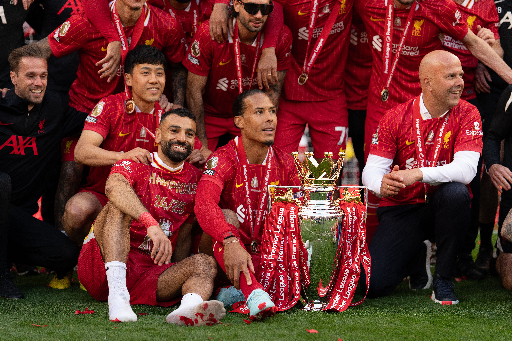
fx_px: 1209
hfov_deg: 23.9
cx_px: 256
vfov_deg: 16.1
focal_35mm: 85
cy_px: 170
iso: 800
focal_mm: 85
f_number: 2.2
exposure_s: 1/2000
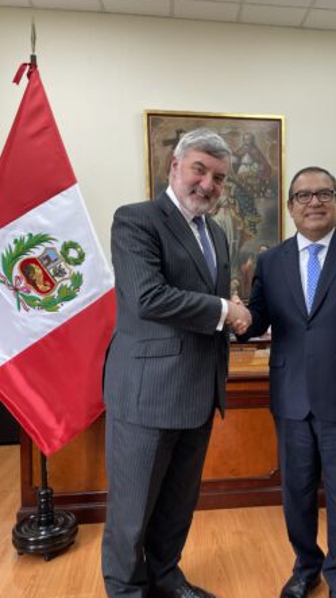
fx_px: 507
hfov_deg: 36.0
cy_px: 319
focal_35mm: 32
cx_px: 242
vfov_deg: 61.0
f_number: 1.6
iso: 125
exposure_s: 1/120
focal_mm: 4.2
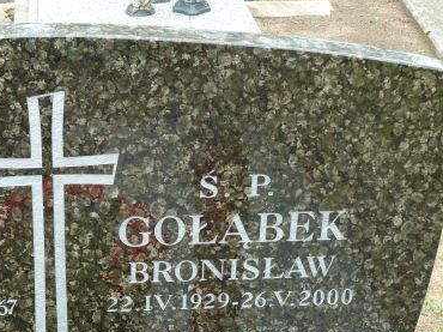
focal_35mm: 90
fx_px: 1151
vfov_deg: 16.3
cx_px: 61
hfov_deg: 21.4
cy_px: 241
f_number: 3.8
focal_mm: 8.5
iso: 80
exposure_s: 1/40
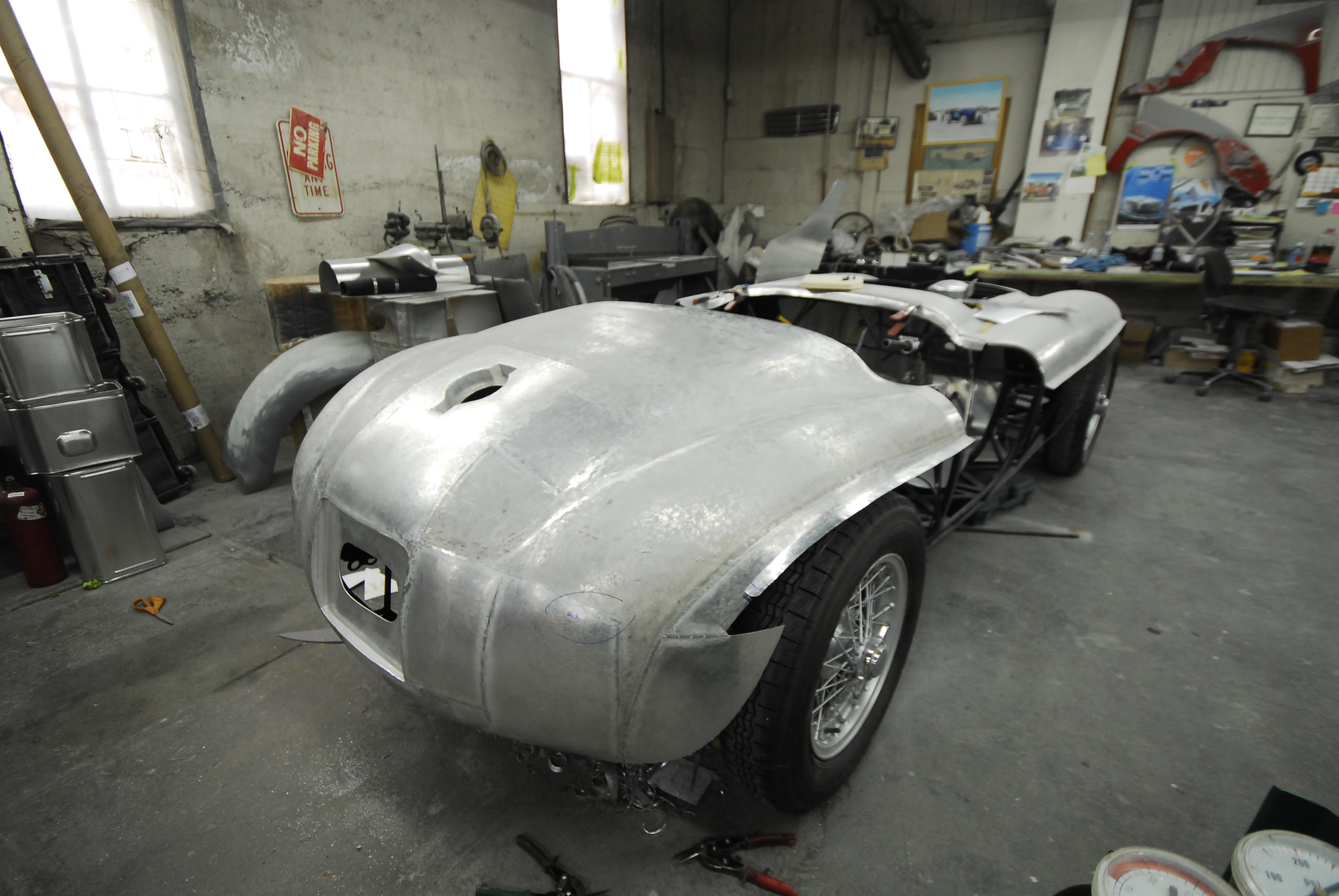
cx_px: 670
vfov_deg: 67.5
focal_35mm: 18
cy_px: 448
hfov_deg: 89.9
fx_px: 670
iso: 500
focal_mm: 12
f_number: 4.5
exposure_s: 1/25
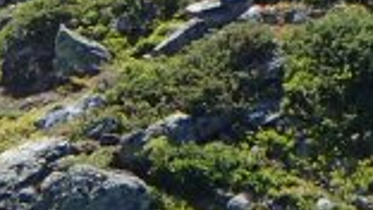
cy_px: 668
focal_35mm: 425
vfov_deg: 2.8
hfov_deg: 5.1
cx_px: -122
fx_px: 4206
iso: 100
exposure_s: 1/250
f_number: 5
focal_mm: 11.01
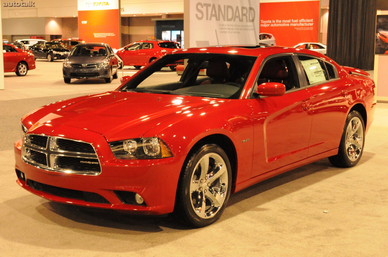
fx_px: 581
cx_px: 194
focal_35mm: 54
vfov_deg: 25.0
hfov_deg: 36.9
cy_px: 128
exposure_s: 1/20
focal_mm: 36
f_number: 10
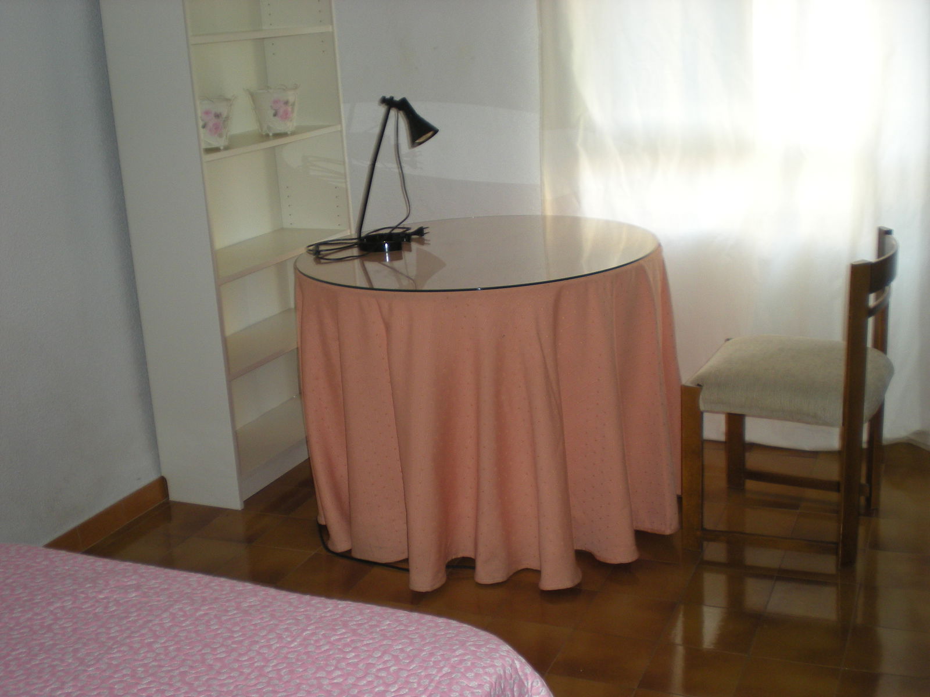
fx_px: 1182
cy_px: 348
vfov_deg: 32.9
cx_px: 465
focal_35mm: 44
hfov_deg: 42.9
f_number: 3.5
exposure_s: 1/30
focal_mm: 7.4
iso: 118
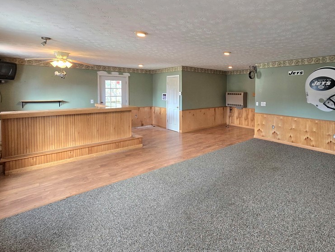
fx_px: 174
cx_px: 224
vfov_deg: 70.7
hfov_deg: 84.6
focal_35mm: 18
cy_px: 98
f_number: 2.2
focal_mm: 2.2
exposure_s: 1/60.2
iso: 200
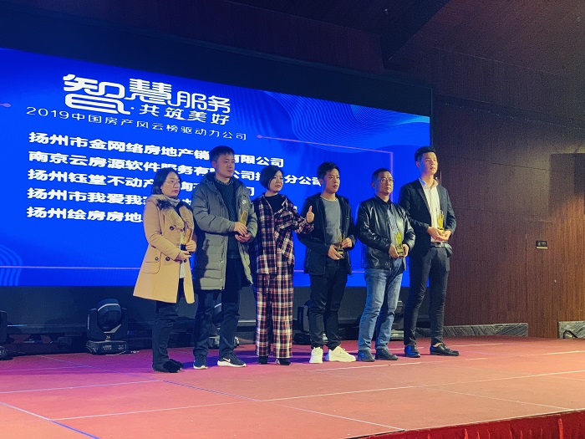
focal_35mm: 52
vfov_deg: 28.0
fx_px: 879
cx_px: 292
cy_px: 220
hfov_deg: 36.8
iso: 400
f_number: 2.4
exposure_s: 1/40
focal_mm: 6
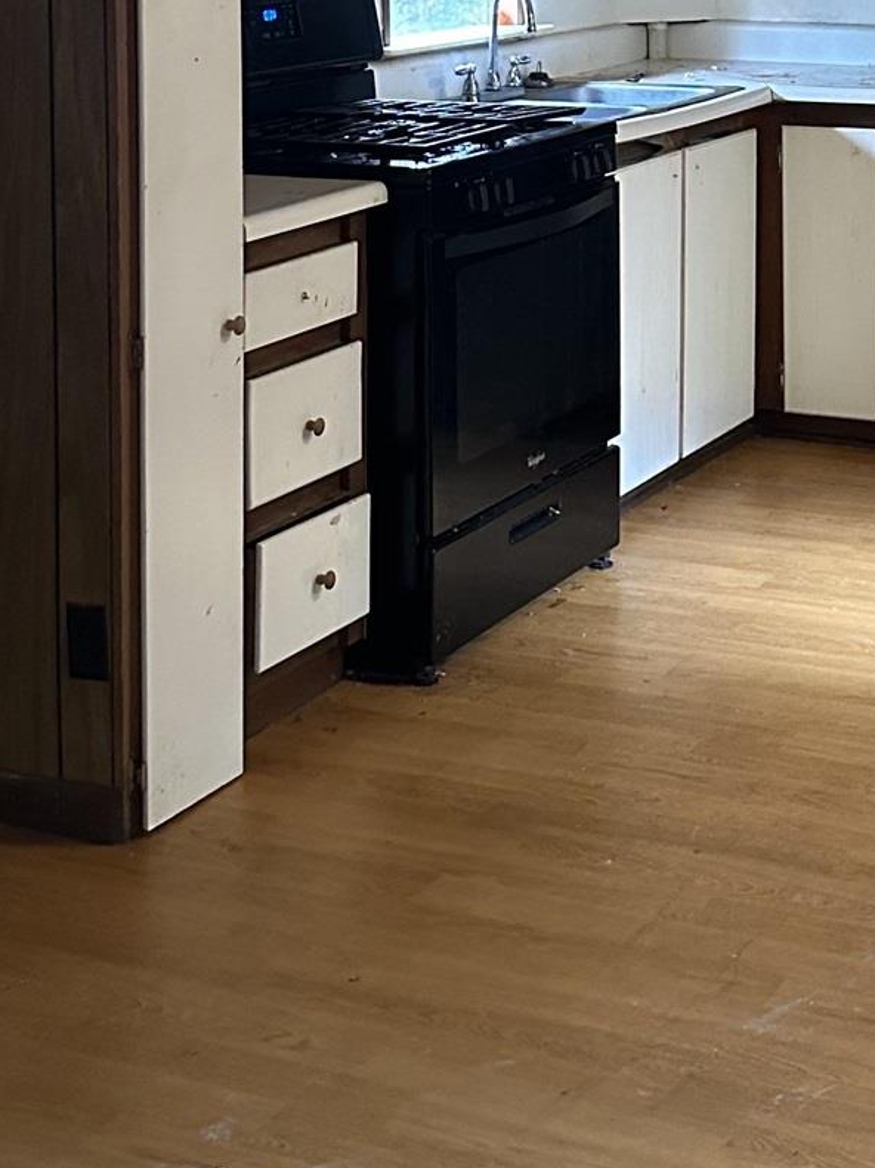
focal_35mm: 70
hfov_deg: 20.5
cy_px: 22
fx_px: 2360
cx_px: 823
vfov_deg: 26.4
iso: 640
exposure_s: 1/60
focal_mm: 6.86
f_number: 1.78
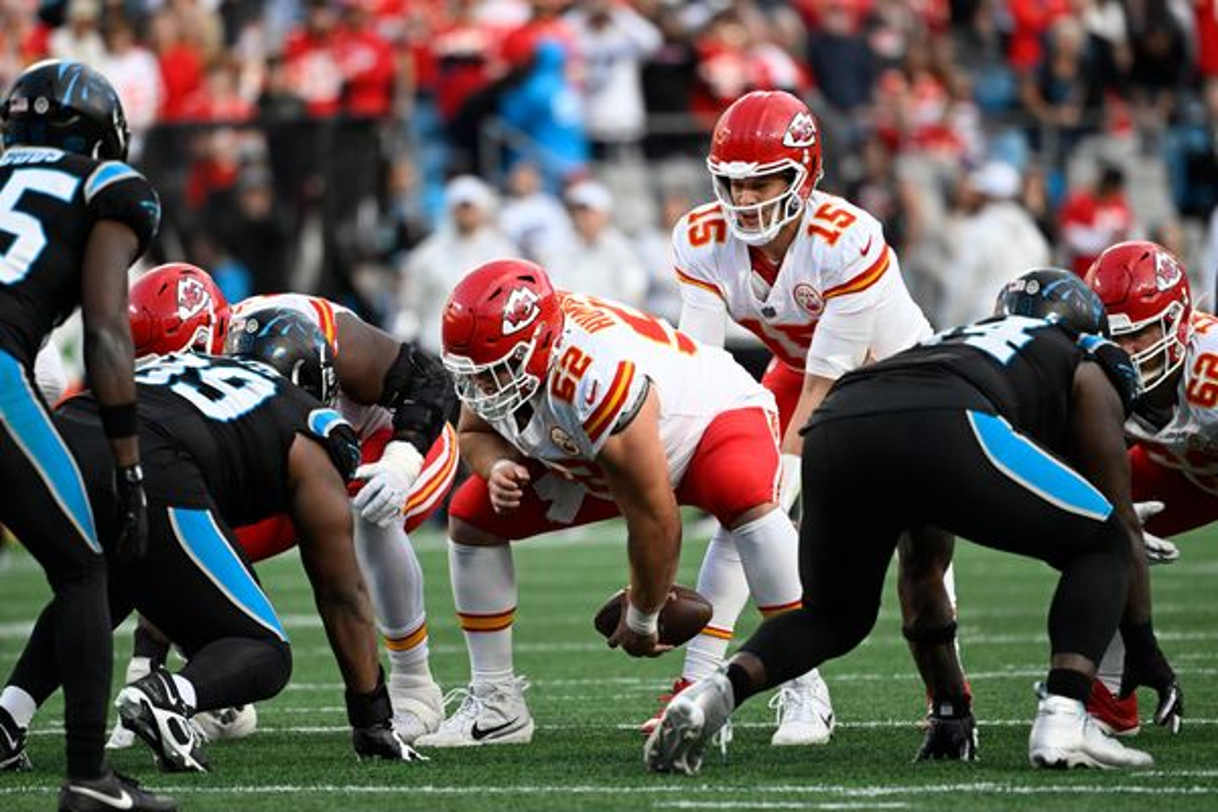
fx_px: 13532
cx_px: 609
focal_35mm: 400
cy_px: 406
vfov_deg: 3.4
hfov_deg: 5.2
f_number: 4
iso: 4000
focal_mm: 400
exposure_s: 1/4000
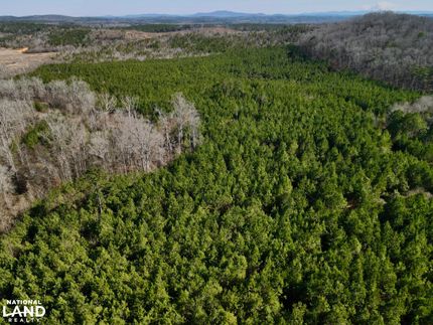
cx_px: 216
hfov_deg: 71.6
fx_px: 300
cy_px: 162
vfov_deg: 56.9
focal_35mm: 24
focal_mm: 4.5
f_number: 2.8
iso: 100
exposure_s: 1/1000
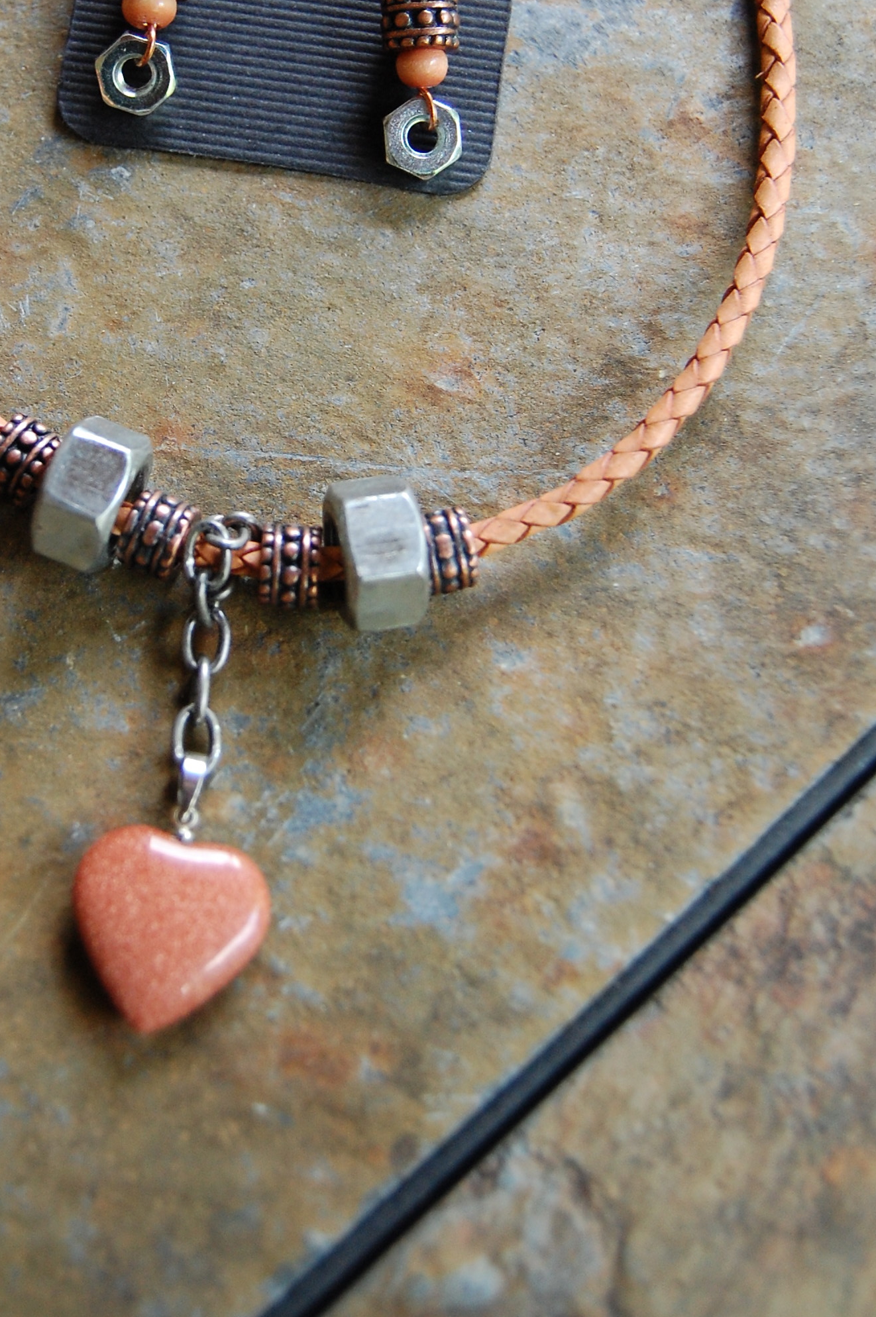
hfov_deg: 22.8
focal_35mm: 59
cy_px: 411
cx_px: 255
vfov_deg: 33.6
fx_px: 2157
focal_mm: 26
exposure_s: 1/50
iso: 800
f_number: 4
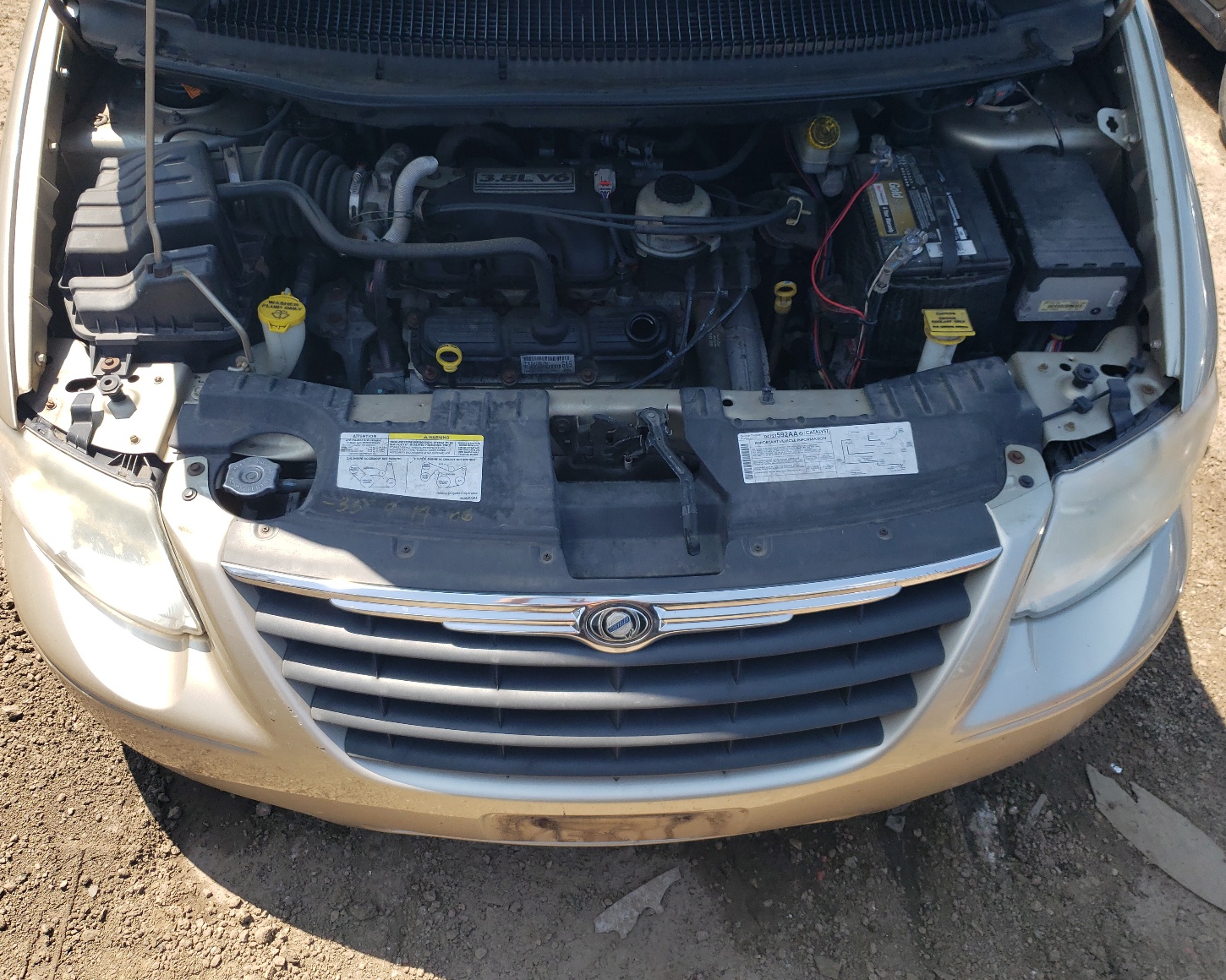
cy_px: 475
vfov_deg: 51.5
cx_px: 585
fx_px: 1016
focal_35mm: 28
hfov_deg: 62.2
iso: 50
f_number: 1.5
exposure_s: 1/1111
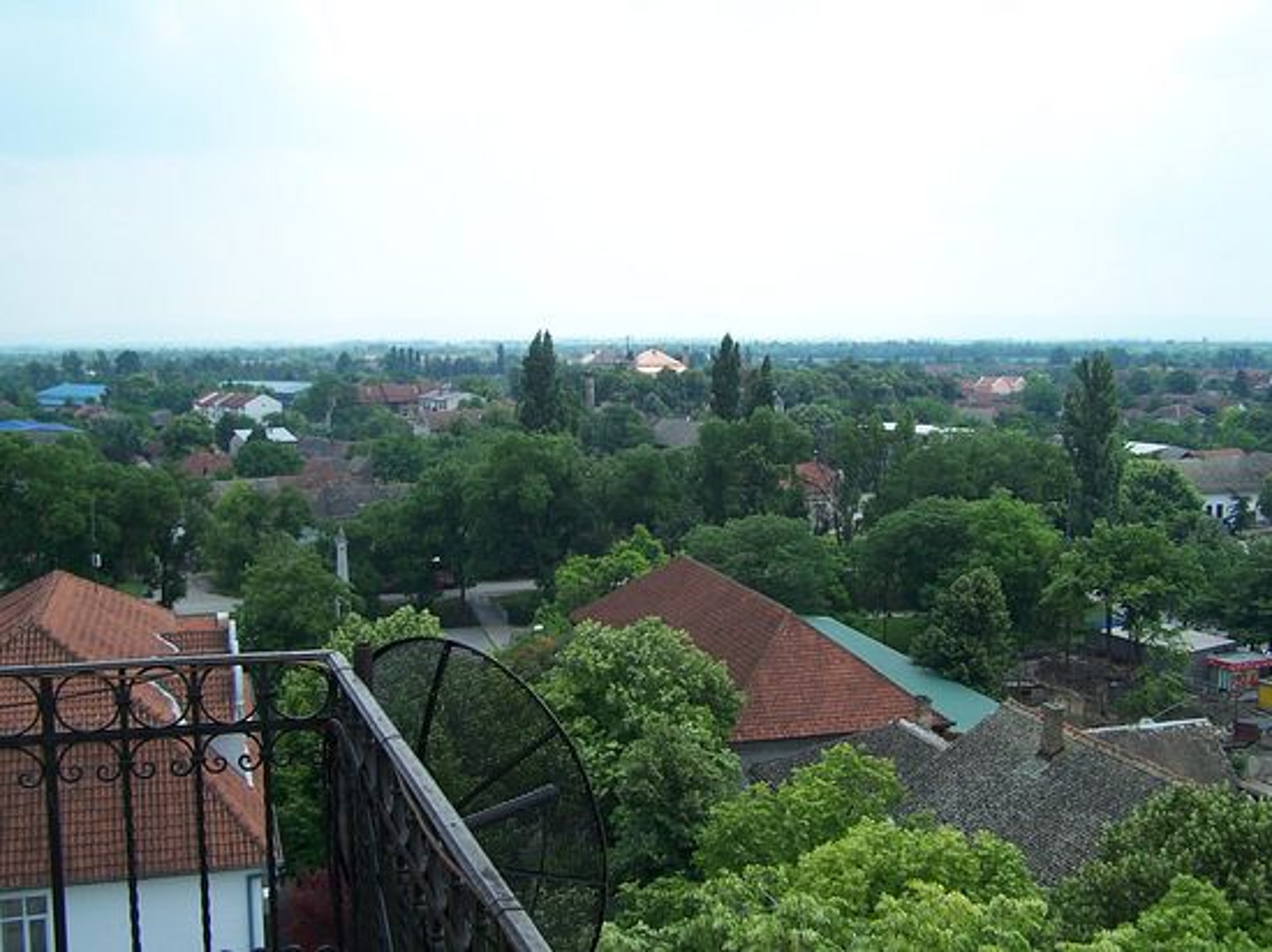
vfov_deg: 37.7
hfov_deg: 49.0
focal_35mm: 38
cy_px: 476
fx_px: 1396
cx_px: 636
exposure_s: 1/1000
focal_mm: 6.3
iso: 80
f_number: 2.8
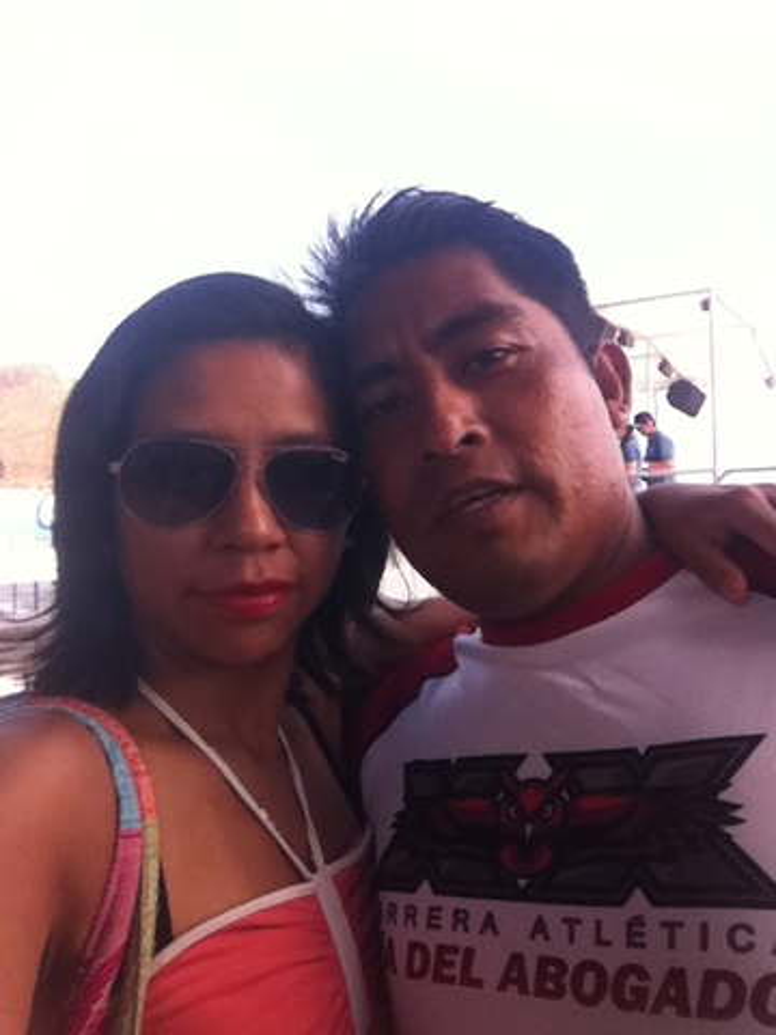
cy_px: 518
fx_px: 1046
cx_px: 388
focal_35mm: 35
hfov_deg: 40.7
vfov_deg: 52.6
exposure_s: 1/886
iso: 125
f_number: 2.4
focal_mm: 3.85
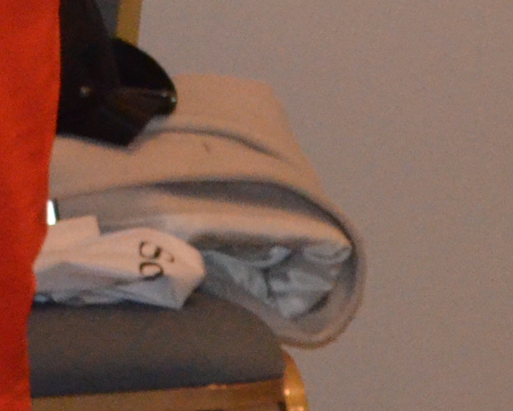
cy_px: -647
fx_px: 7059
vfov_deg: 3.3
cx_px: -414
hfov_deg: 4.1
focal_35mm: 465
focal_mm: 52
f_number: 5.6
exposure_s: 1/60
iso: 3200
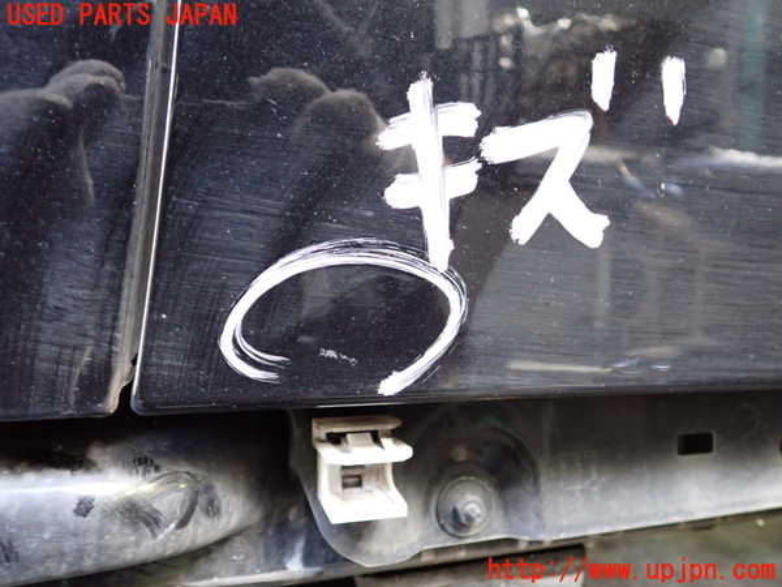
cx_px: 391
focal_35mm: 30
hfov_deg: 60.0
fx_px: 678
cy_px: 294
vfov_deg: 46.8
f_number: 2.3
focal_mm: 5.4
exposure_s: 1/30
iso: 640
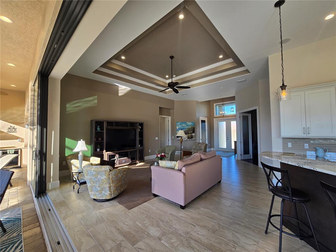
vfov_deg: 89.9
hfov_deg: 106.2
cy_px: 126
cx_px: 168
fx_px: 126
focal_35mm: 13
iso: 50
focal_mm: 2.2
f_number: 2.2
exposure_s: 1/120
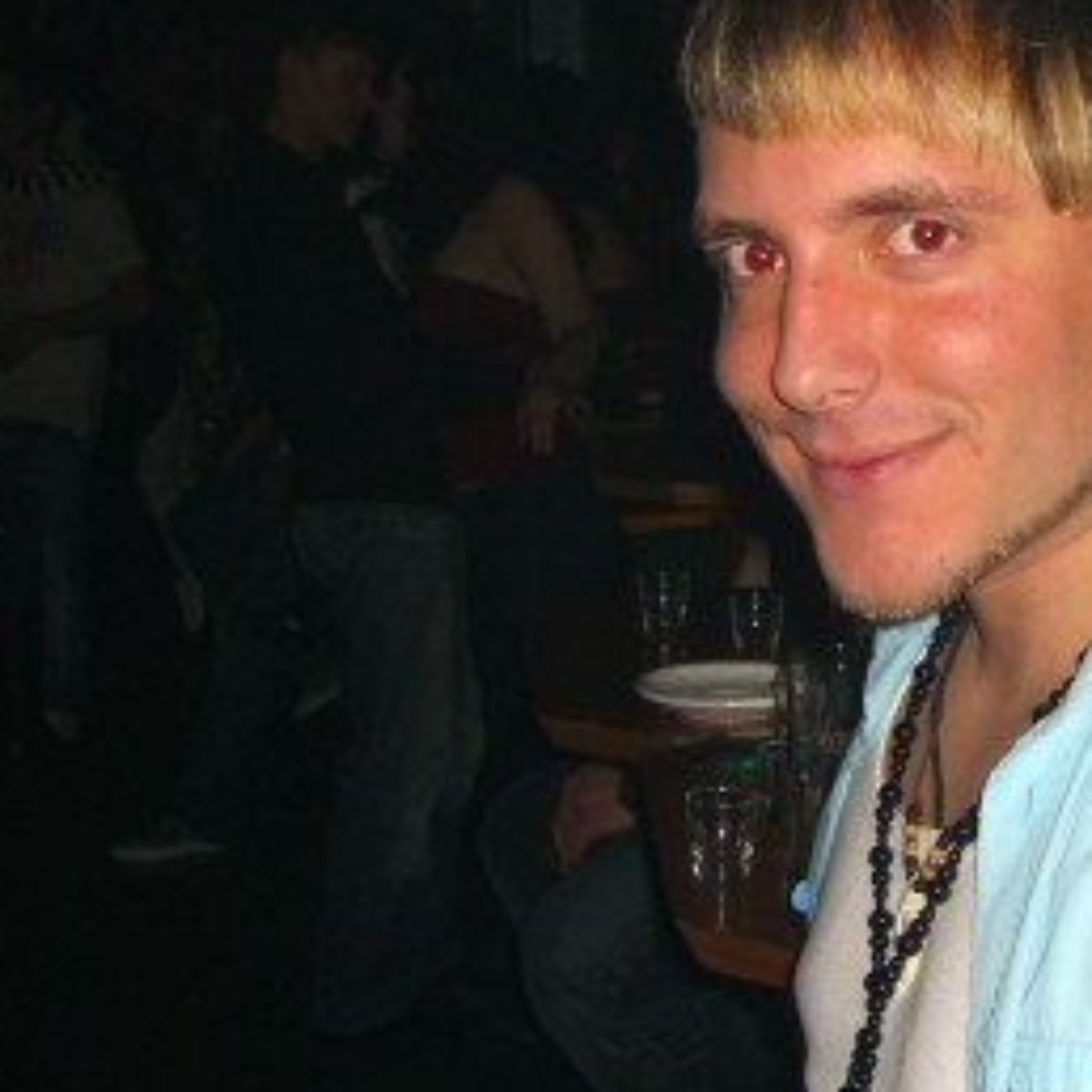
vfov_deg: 22.2
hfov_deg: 21.4
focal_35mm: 78
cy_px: 466
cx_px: 1105
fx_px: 2784
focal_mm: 7.9
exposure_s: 1/60
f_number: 2.8
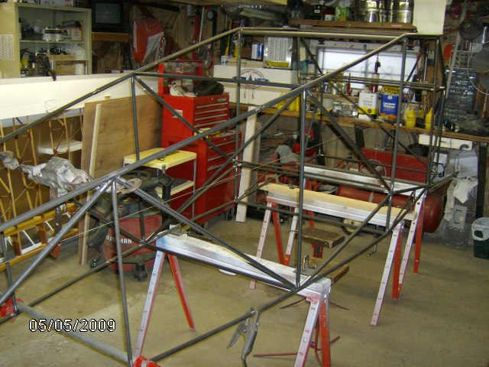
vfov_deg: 39.7
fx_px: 509
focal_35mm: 36
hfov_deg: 51.4
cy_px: 184
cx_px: 244
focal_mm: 6
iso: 200
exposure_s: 1/60
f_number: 2.8
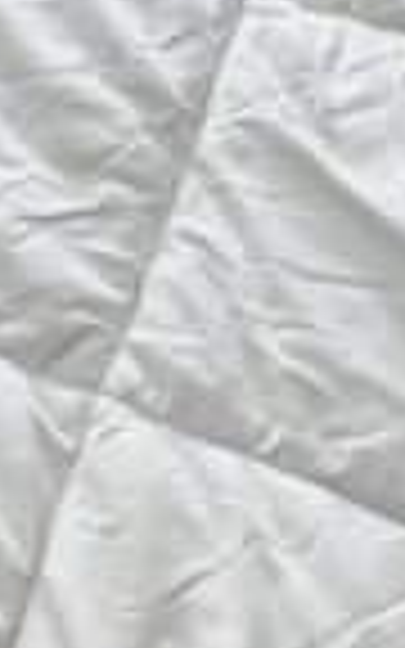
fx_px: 1660
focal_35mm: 94
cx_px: 63
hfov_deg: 13.8
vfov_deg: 19.2
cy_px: 983
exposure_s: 1/121
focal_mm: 6.76
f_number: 1.78
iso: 125
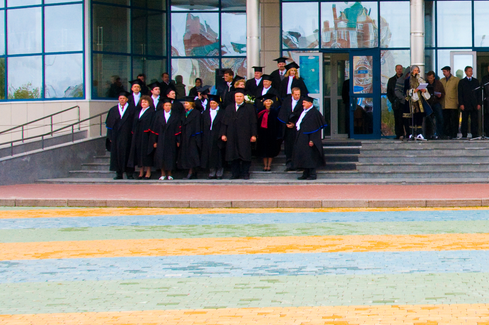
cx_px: 508
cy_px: 110
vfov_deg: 16.2
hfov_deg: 23.1
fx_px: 1140
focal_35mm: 84
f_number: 8
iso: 1000
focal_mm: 24
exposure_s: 1/250
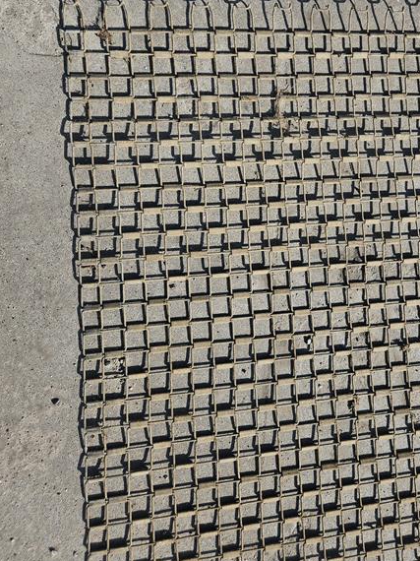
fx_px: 502
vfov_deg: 57.5
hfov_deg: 44.7
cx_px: 280
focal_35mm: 31
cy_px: 204
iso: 25
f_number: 1.8
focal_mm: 5.4
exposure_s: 1/1497
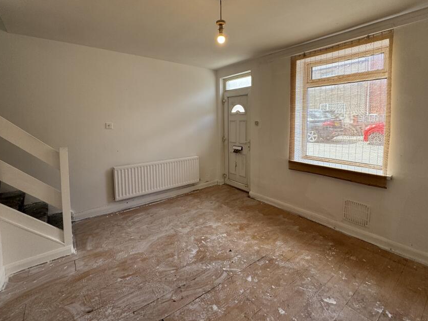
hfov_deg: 91.0
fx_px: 210
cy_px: 136
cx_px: 221
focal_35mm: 17
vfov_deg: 74.2
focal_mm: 2.22
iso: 64
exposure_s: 1/99
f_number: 2.2
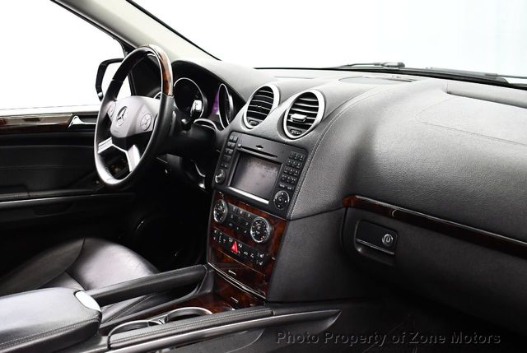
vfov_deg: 37.0
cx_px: 264
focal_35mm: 36
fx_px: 528
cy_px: 176
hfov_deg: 53.1
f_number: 3.5
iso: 3200
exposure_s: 1/80
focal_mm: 18
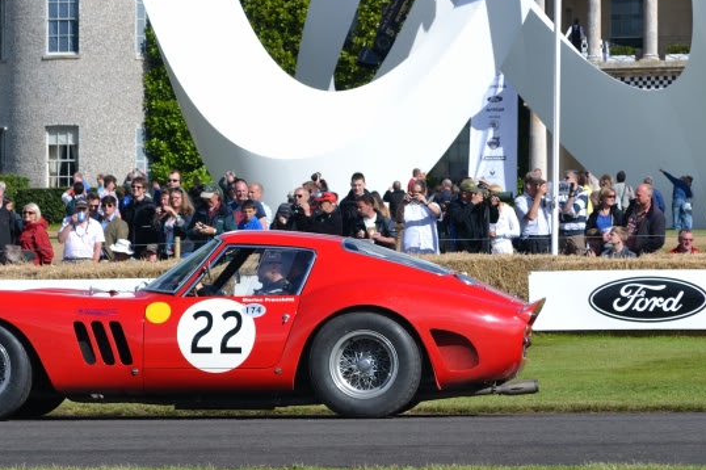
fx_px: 3076
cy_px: 302
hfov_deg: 13.1
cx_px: 229
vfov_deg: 8.7
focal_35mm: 157
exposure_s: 1/250
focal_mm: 55
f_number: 8
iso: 100
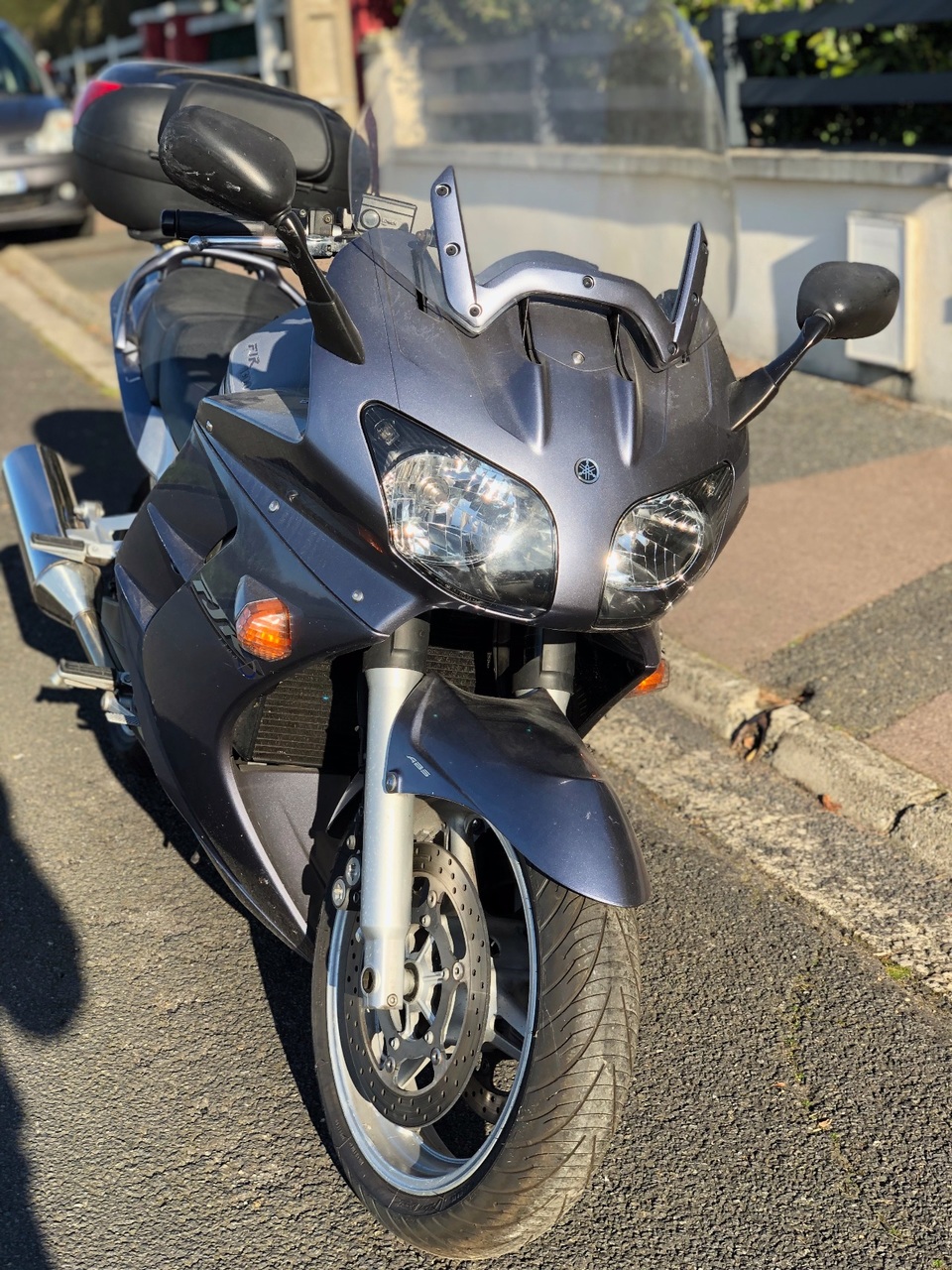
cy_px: 635
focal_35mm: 52
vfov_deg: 36.8
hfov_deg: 28.0
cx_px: 476
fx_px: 1907
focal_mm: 6
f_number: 2.4
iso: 16
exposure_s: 1/440
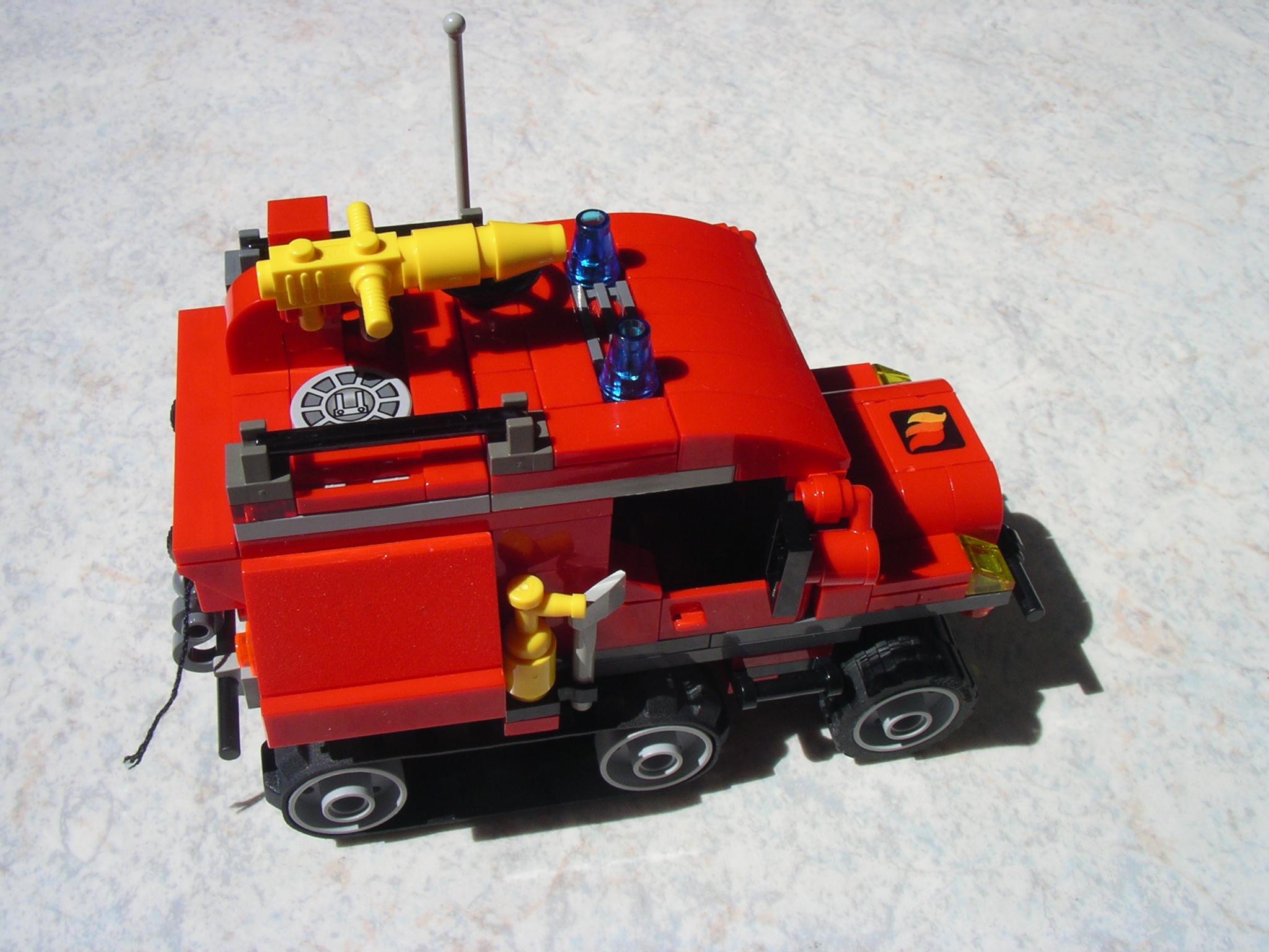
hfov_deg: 50.1
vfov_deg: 38.7
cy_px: 476
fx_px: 1356
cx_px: 634
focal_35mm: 37
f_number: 6.9
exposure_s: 1/250
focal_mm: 5.7
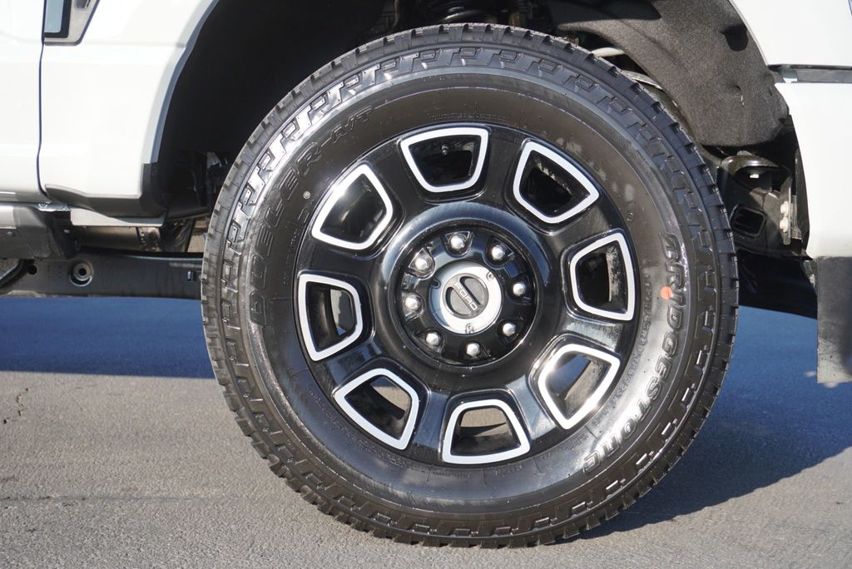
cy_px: 284
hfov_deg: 41.1
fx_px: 1137
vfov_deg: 28.1
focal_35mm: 48
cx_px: 426
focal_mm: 32
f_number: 5
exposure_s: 1/160
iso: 100
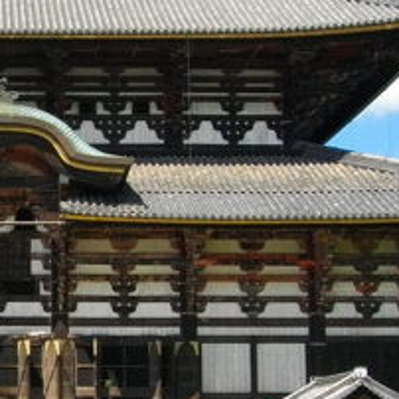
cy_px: 222
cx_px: -26
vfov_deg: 15.7
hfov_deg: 15.3
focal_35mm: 111
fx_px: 1448
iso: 100
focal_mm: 7.1
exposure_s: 1/100
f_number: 9.9
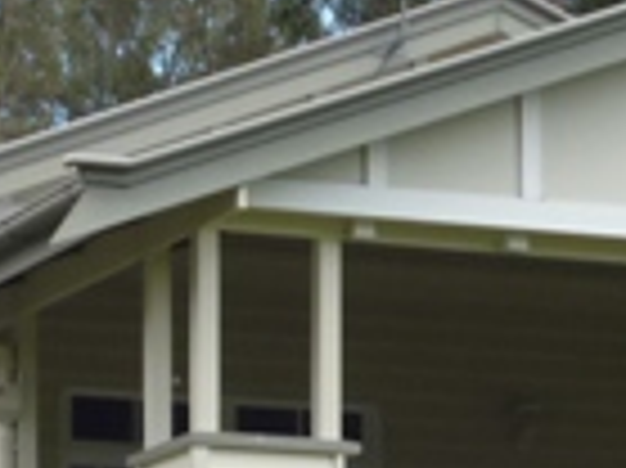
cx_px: 144
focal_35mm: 236
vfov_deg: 6.2
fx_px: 4264
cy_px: 576
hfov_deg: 8.4
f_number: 3.7
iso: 100
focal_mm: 7.3
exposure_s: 1/400
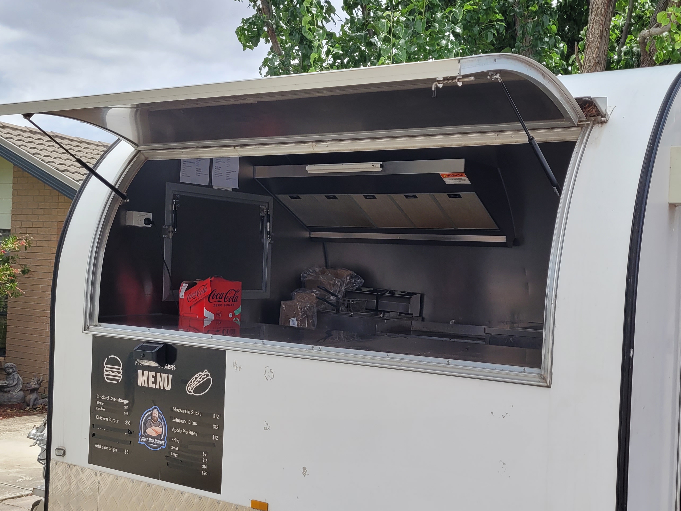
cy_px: 286
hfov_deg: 45.3
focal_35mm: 41
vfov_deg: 35.1
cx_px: 434
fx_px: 807
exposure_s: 1/1492
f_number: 1.8
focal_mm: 5.4
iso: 40
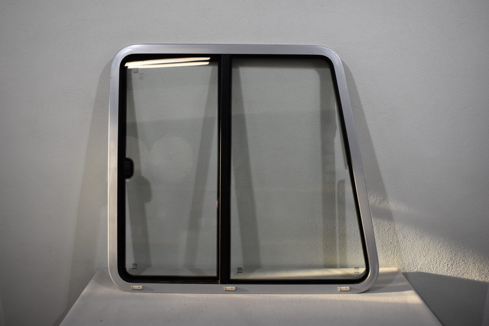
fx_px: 428
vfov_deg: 41.7
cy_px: 163
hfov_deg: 59.5
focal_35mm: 32
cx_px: 244
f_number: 5
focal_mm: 21
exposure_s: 1/250
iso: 400
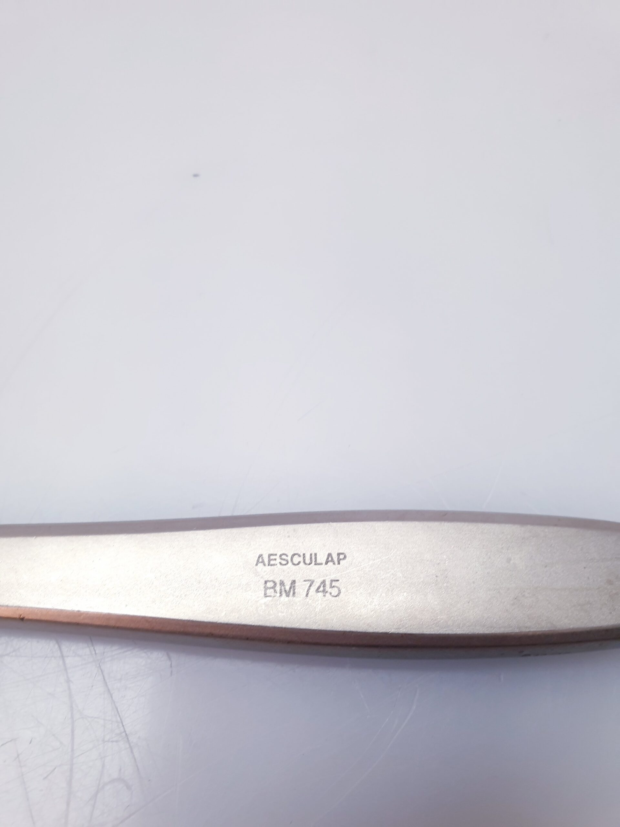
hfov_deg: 53.1
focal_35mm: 26
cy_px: 414
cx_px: 310
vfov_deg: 67.3
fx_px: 621
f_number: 2.4
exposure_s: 1/50
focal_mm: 4.3
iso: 100
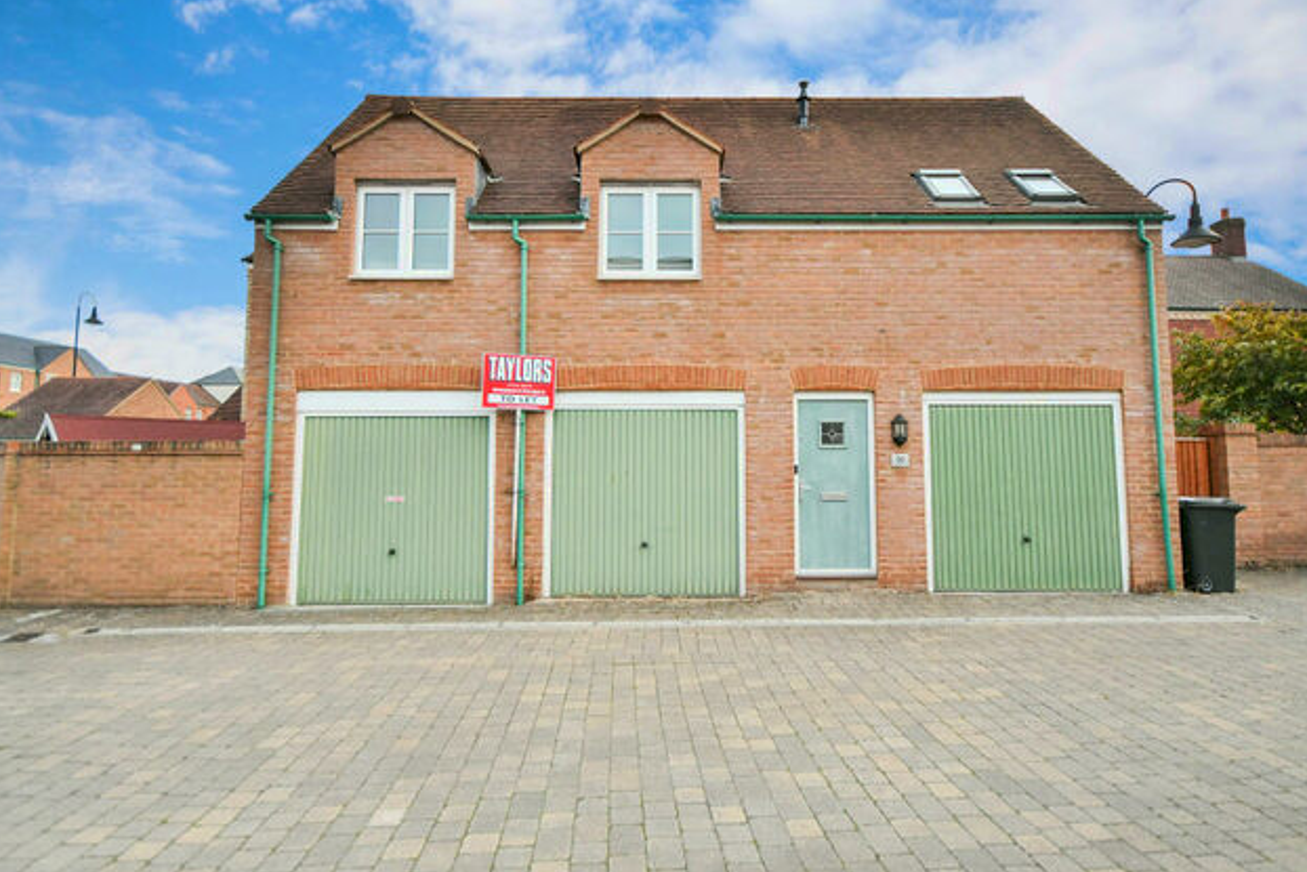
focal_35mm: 19
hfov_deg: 88.2
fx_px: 674
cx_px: 668
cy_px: 390
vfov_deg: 65.6
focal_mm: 11
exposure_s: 1/3200
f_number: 4.2
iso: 1600
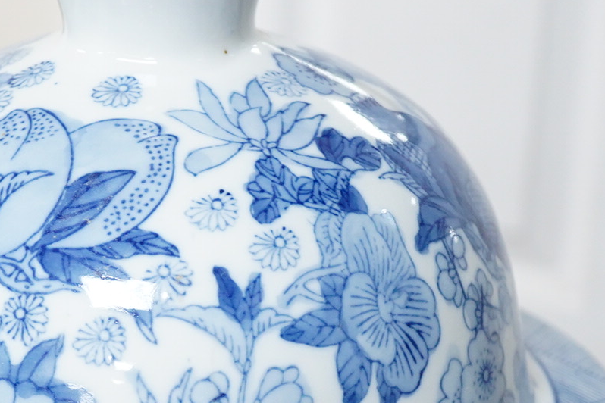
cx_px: 160
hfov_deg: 18.3
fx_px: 1865
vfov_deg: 12.3
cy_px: 361
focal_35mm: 111
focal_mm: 30
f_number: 3.5
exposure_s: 1/125
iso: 2000
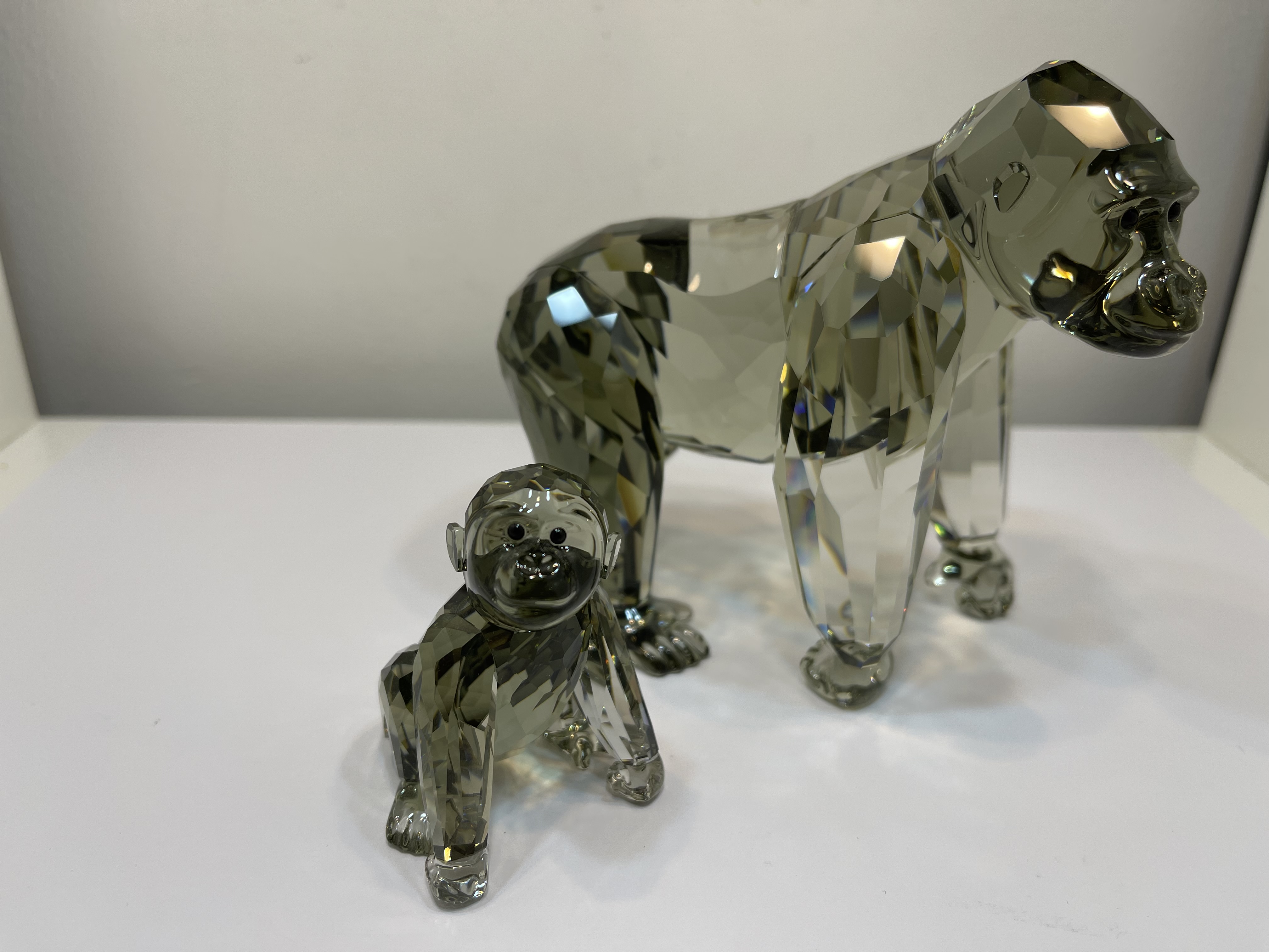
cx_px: 634
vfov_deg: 54.9
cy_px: 476
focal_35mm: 25
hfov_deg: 69.4
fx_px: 916
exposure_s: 1/274
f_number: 1.6
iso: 32
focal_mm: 5.1
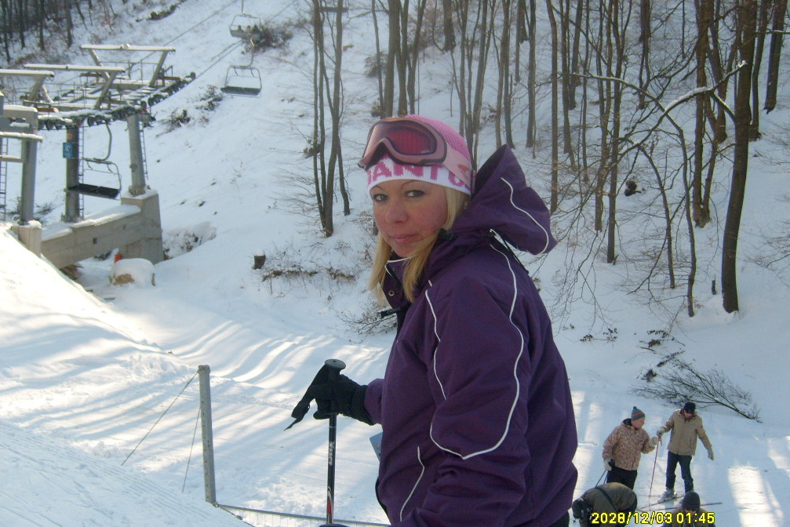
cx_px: 397
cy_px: 279
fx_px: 812
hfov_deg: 51.9
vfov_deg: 36.0
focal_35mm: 37
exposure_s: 1/180
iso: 80
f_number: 7.1
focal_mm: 5.8
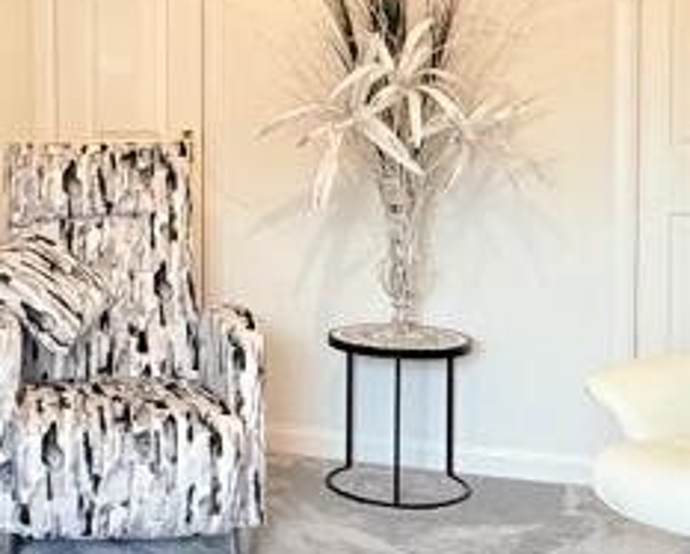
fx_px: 1227
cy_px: 145
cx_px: 83
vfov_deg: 25.2
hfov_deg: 30.2
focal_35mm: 60
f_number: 2.2
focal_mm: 2.22
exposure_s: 1/60
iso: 500
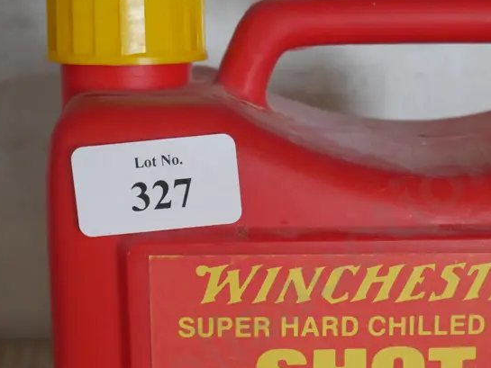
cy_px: 269
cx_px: 333
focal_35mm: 94
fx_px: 1334
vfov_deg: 15.7
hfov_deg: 20.8
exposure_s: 1/60
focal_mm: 25
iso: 1600
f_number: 5.3
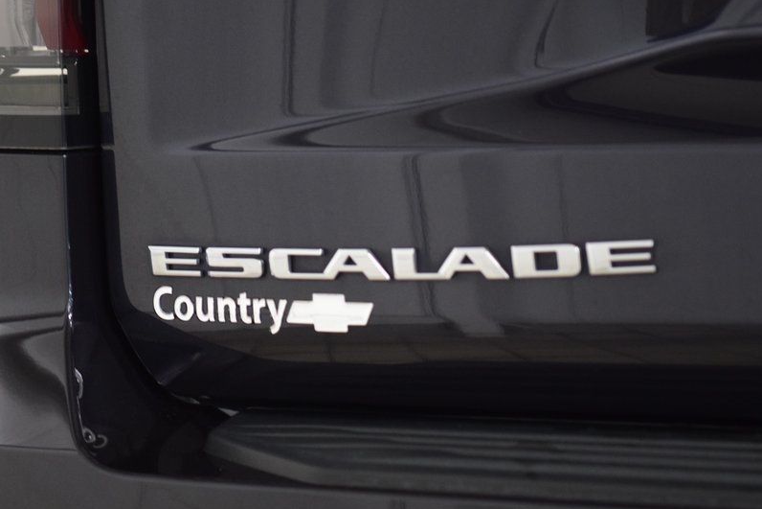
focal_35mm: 135
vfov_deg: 10.2
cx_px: 368
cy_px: 264
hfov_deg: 15.2
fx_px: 2858
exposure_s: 1/80
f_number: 2.8
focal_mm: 70
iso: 1600
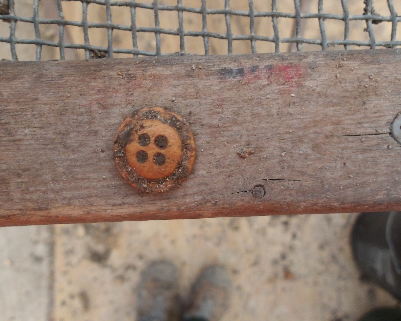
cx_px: 198
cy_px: 162
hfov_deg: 60.4
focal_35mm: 29
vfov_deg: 50.0
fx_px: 344
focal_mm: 4.9
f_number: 10.4
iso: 684
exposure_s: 1/60
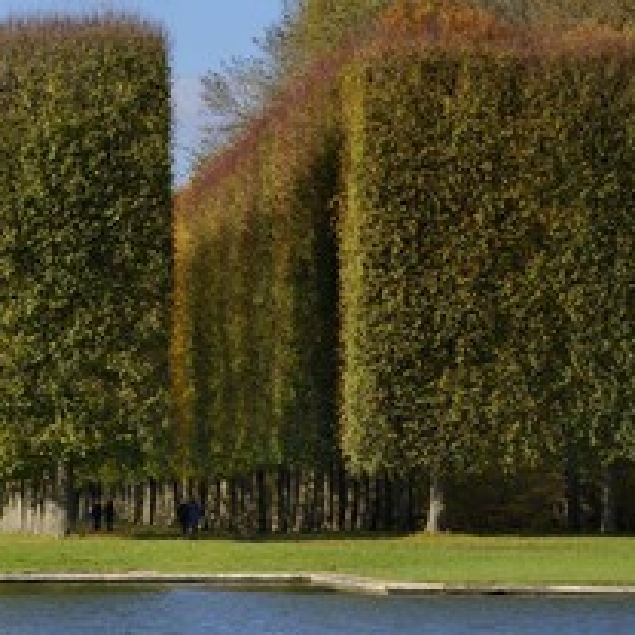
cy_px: 232
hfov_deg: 5.1
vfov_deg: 5.1
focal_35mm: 344
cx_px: 354
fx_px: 7139
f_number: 10
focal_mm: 200
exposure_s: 1/250
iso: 200
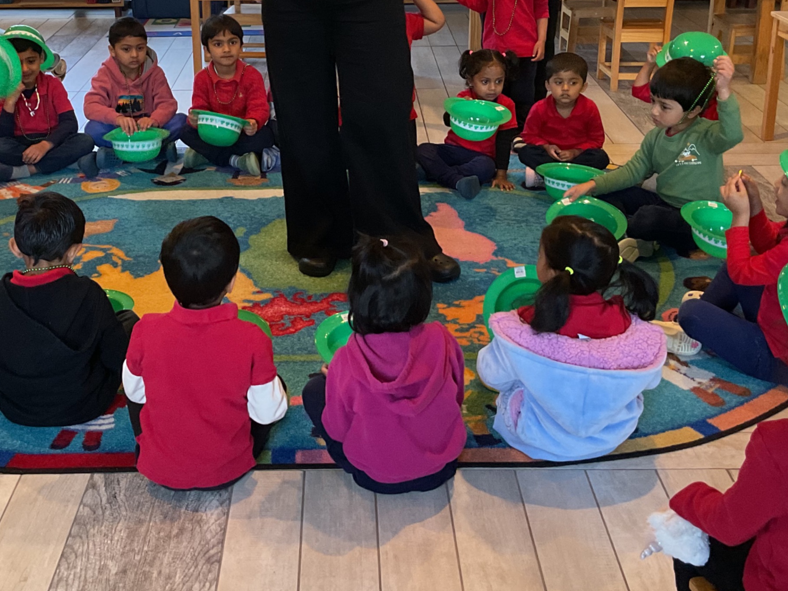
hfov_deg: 36.8
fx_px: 1184
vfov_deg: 27.7
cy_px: 161
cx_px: 340
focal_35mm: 52
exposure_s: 1/50
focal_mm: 3
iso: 160
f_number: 1.8
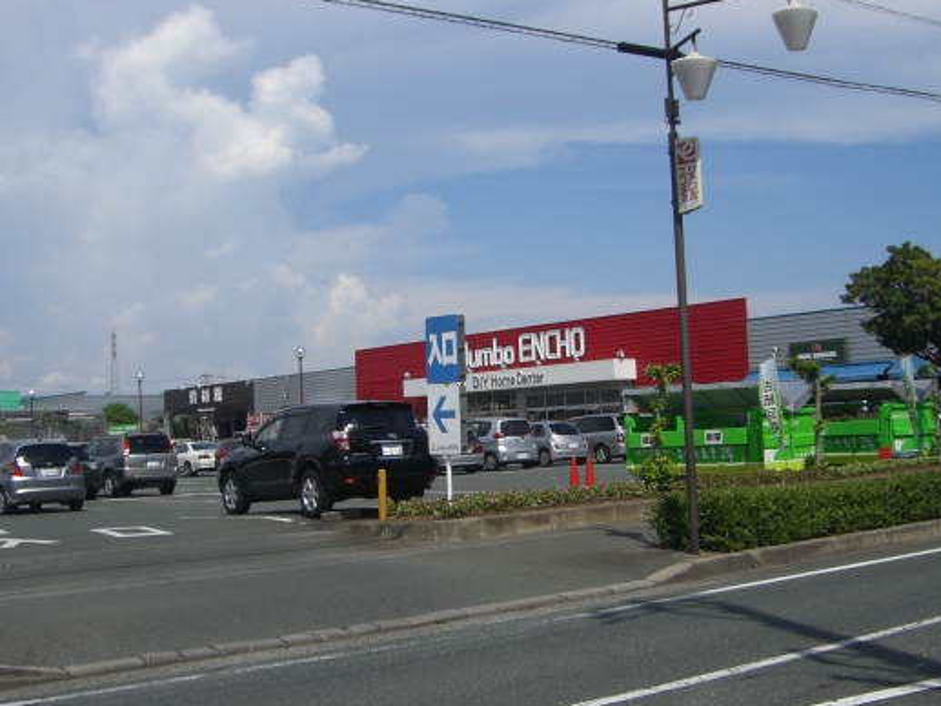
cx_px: 524
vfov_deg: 30.9
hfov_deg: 40.4
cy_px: 389
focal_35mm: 47
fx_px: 1278
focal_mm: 6.2
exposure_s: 1/1600
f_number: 4.3
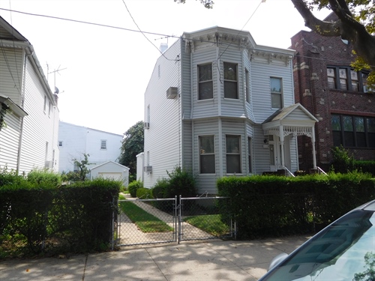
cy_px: 140
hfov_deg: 69.4
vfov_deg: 54.9
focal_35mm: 25
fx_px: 271
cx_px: 188
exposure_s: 1/800
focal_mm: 4.5
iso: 125
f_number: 3.4
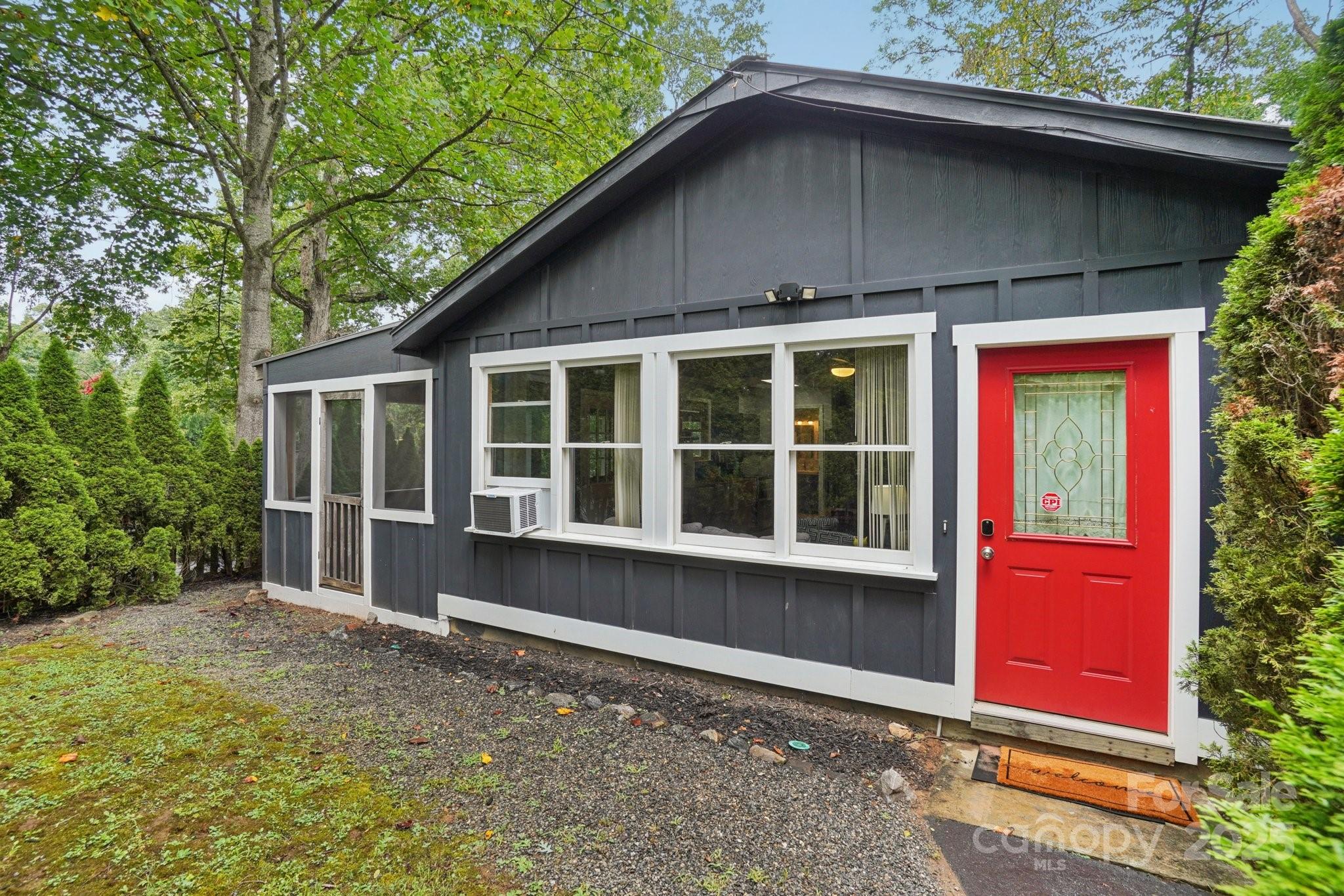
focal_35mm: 15
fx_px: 560
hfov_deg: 100.4
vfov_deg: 77.3
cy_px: 448
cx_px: 672
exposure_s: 1/50
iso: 100
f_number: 8
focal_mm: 10
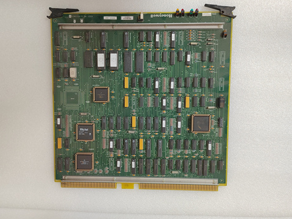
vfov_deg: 56.8
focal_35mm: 24
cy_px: 107
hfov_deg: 71.6
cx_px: 143
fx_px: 202
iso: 1356
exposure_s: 1/50
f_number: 1.9
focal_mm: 5.52
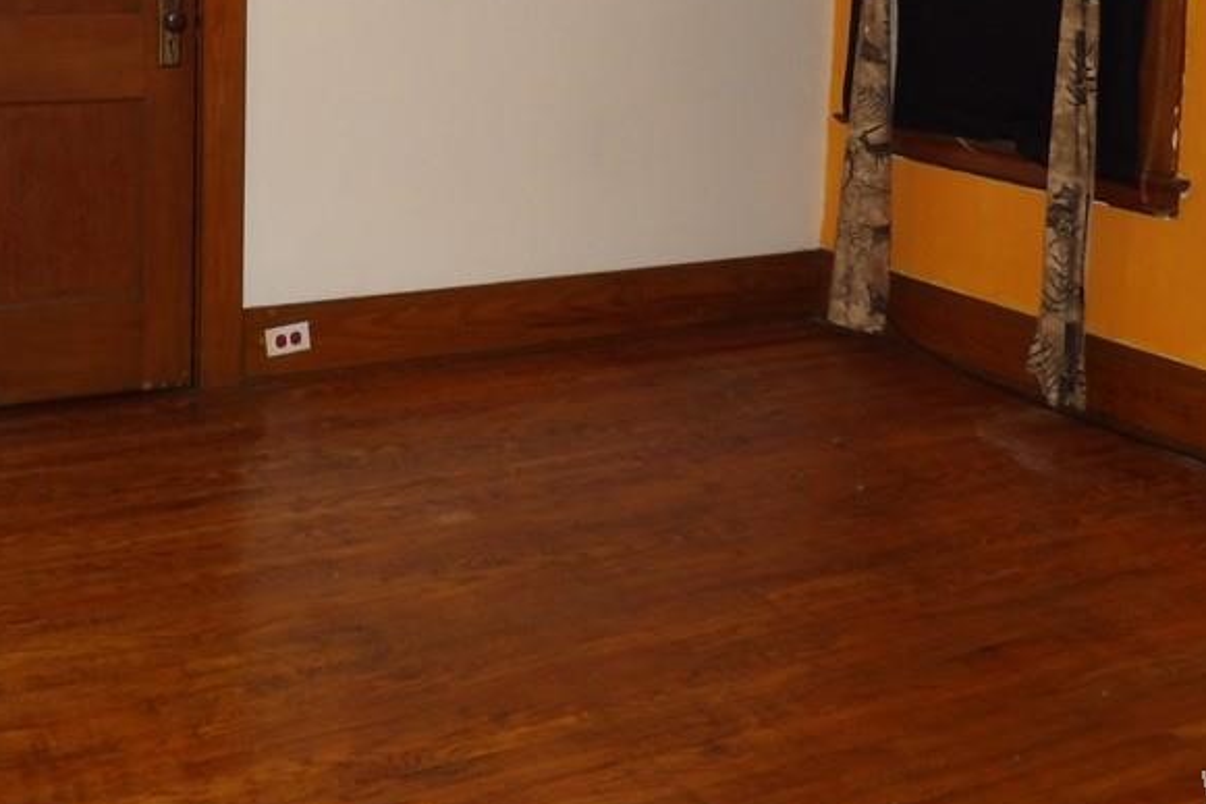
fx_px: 1473
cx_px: 355
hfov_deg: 43.6
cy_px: 37
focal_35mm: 44
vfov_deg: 28.9
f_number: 2.8
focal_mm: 4.3
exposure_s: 1/60
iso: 200
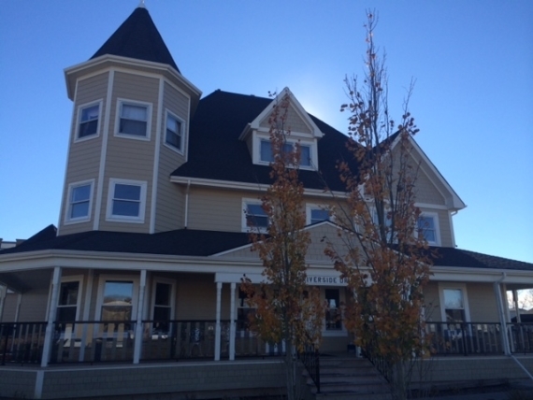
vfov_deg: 46.8
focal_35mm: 30
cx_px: 266
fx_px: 462
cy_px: 200
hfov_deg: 59.9
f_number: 2.2
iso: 32
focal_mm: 4.12
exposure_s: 1/1414
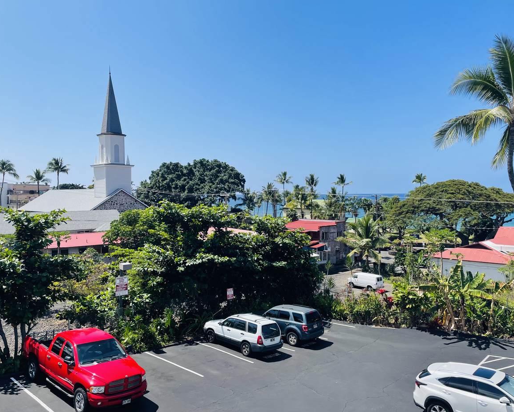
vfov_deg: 51.5
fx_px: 426
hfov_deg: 62.2
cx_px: 260
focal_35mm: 28
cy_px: 210
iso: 32
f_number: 1.6
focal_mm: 4.2
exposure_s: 1/3861
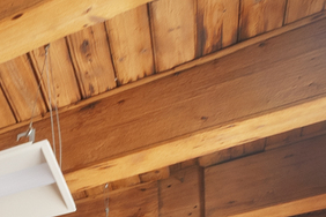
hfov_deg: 18.1
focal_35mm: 69
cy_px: 486
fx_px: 625
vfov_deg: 14.6
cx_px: -345
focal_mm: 12
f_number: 8
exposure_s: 1/2
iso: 400
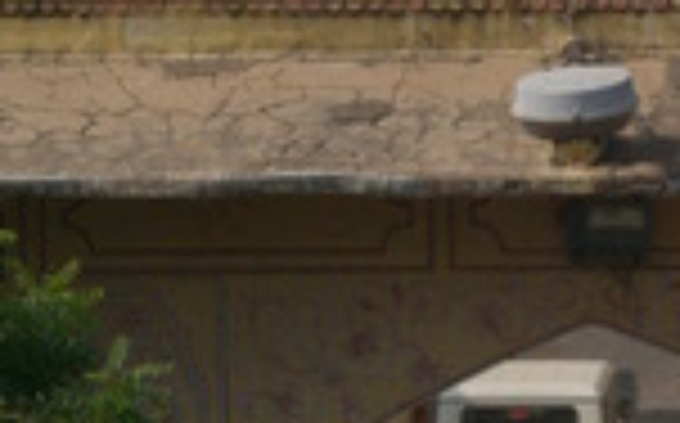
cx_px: 680
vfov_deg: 4.9
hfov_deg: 7.8
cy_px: 130
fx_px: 4954
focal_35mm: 268
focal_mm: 55
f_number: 11
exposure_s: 1/500
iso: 800
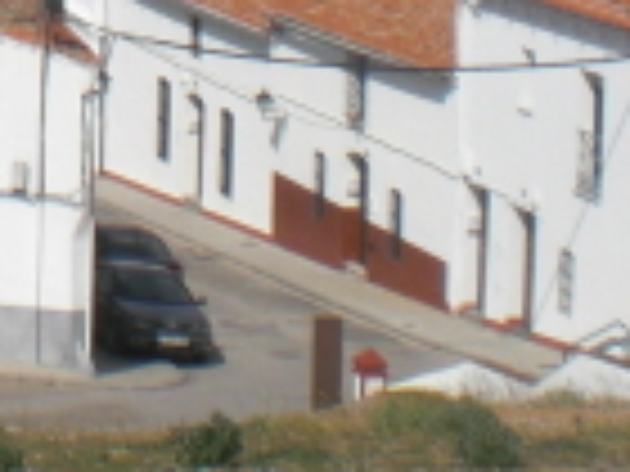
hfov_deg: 10.6
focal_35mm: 174
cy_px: -593
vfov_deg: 8.0
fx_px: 3167
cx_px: -549
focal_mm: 6.3
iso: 64
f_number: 5.6
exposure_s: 1/800
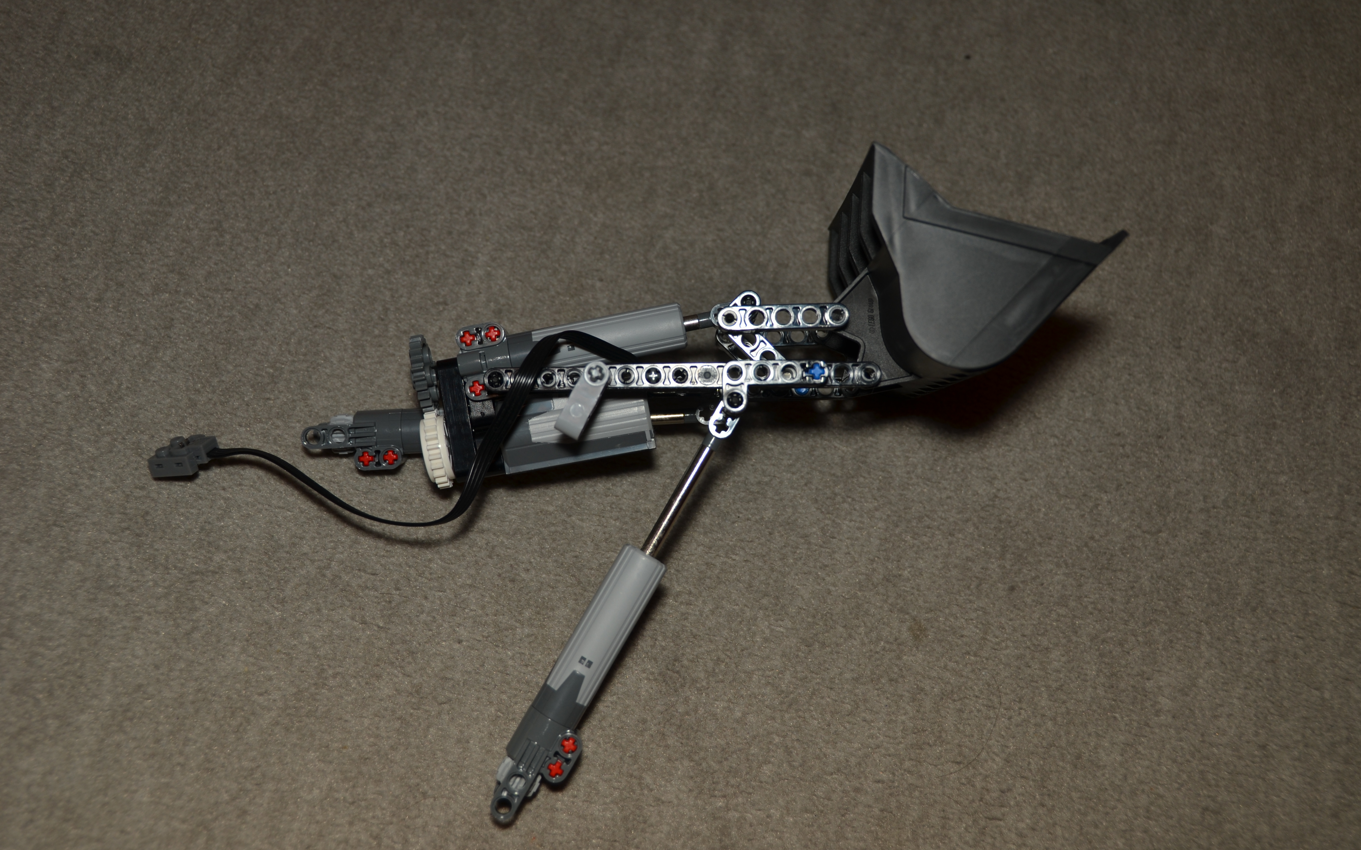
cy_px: 405
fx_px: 1540
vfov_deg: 30.9
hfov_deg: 47.7
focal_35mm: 42
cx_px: 678
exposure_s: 1/60
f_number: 4
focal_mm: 27
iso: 100
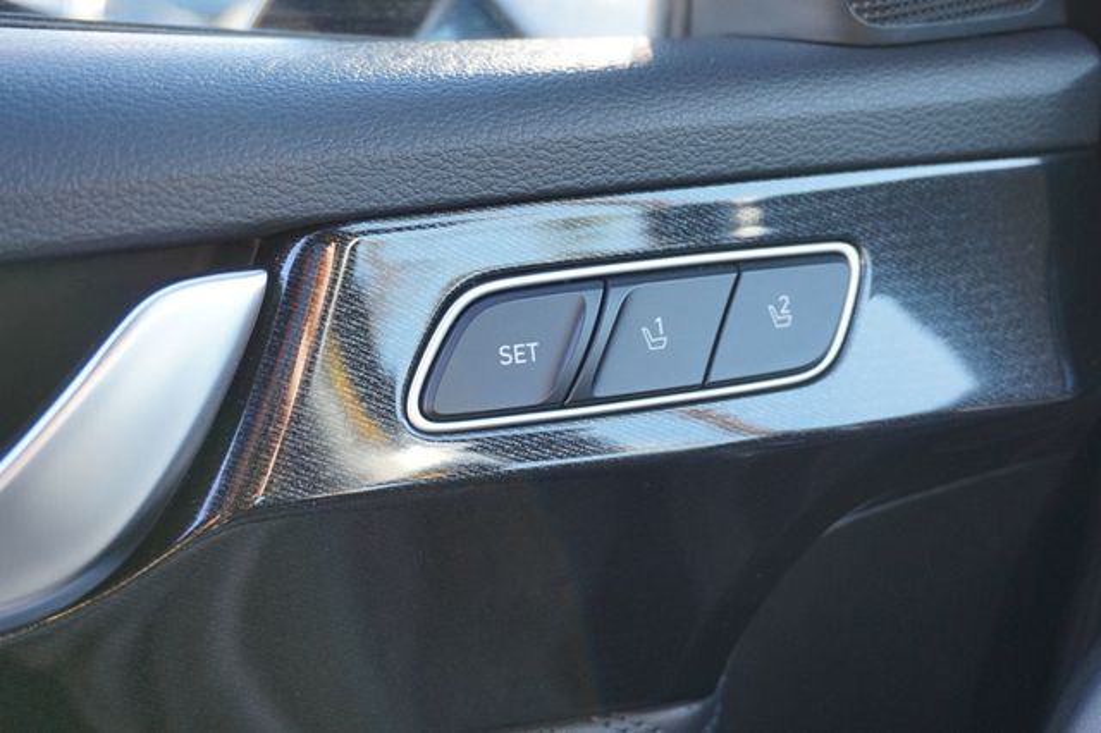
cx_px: 550
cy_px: 366
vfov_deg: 30.8
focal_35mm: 44
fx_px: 1330
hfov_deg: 45.0
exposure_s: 1/60
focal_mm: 29
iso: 400
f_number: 4.5
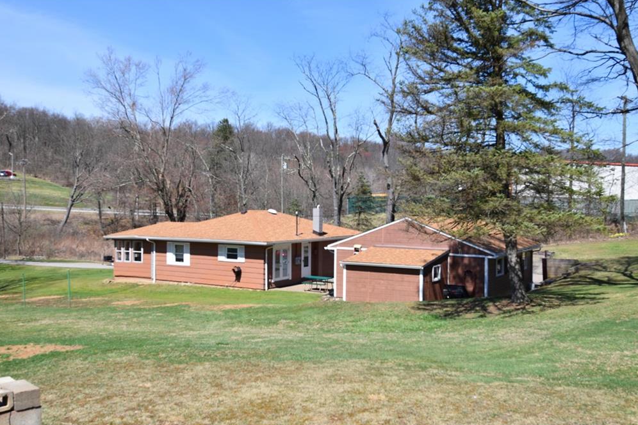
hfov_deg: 51.9
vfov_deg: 35.9
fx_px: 656
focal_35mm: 37
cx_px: 313
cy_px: 212
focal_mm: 24
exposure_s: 1/320
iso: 200
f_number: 9
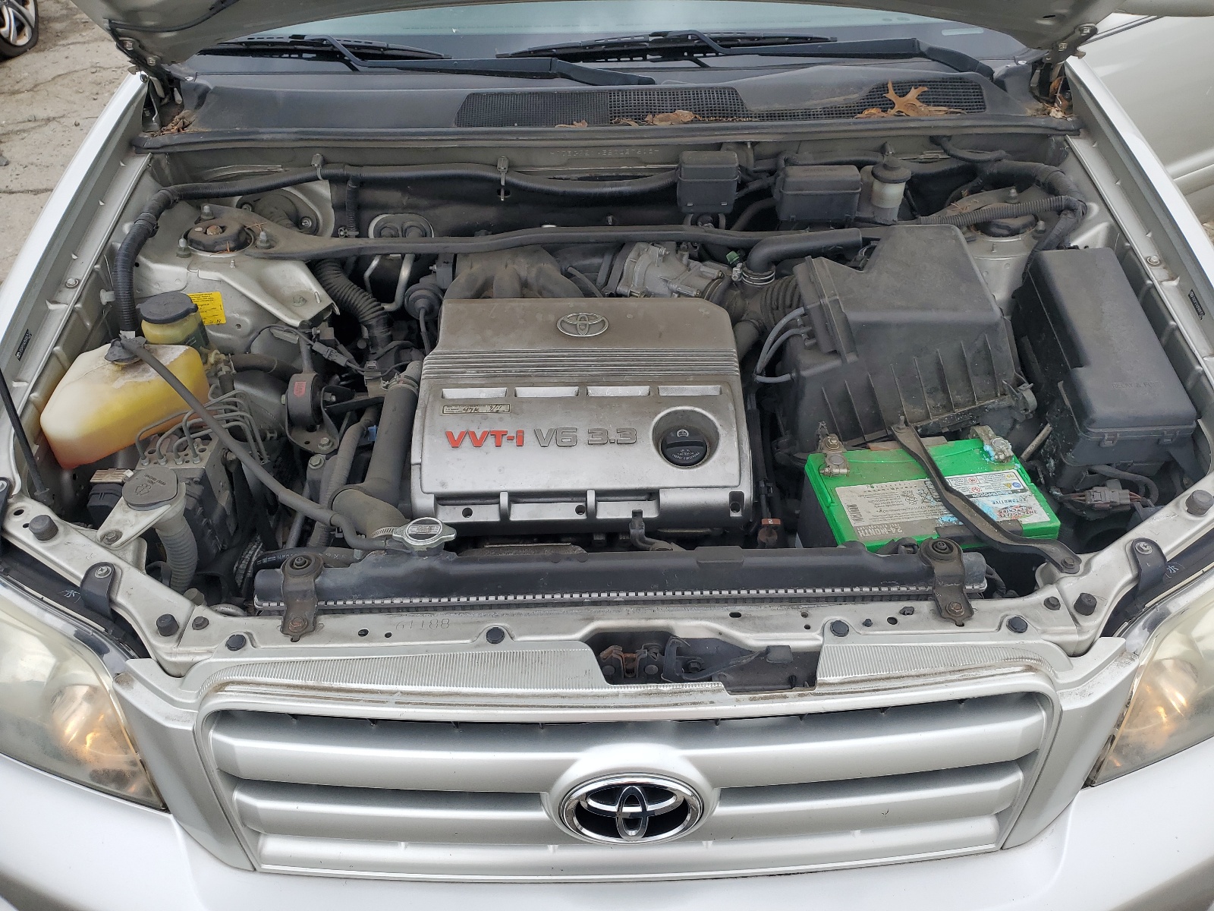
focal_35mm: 26
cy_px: 456
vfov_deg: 53.1
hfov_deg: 67.3
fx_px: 912
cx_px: 607
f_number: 1.5
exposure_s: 1/667
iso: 50
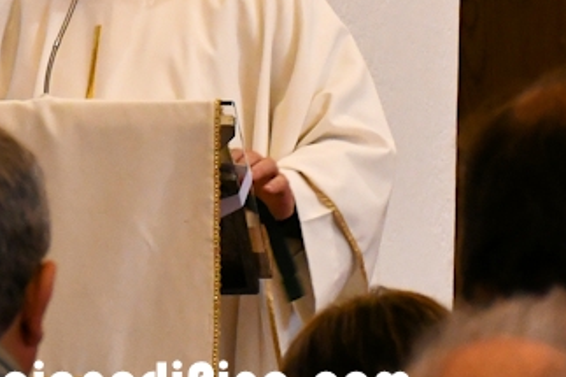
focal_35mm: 297
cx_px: 84
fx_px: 4667
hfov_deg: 6.9
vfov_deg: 4.6
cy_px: -27
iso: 2200
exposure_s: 1/125
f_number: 5.3
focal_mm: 80
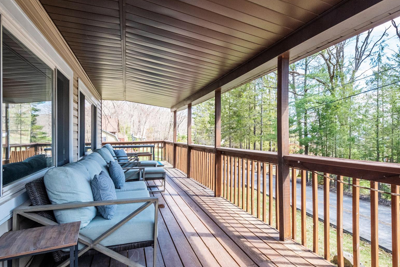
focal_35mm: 20
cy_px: 150
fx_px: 222
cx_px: 241
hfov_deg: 82.9
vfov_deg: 61.7
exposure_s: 1/200
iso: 800
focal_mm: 10
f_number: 7.1
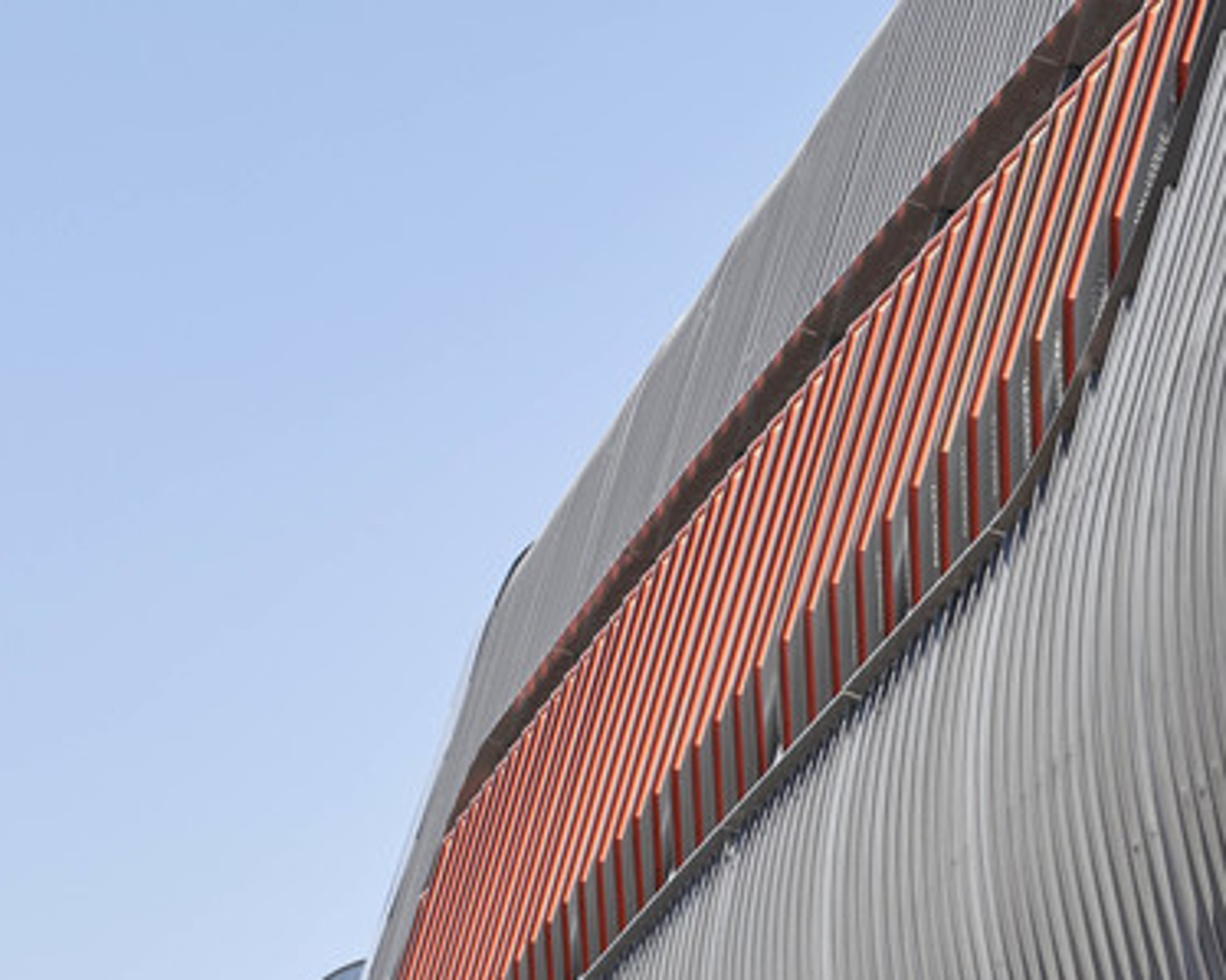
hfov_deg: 8.5
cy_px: 352
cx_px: 1478
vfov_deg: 6.8
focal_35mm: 226
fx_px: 8198
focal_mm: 50
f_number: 11
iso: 200
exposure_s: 1/250
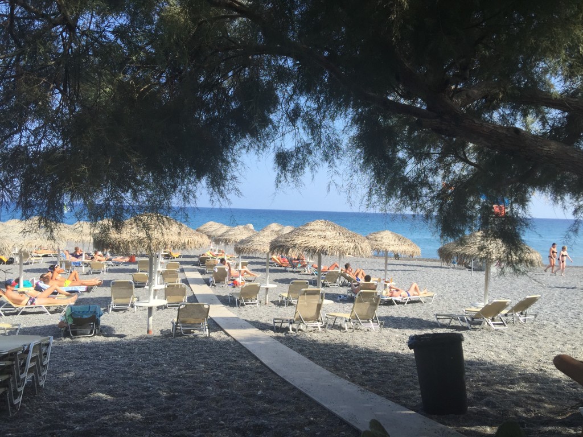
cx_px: 292
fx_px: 488
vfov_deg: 48.2
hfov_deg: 61.7
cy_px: 218
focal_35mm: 29
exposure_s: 1/1099
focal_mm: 4.15
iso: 32
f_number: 2.2
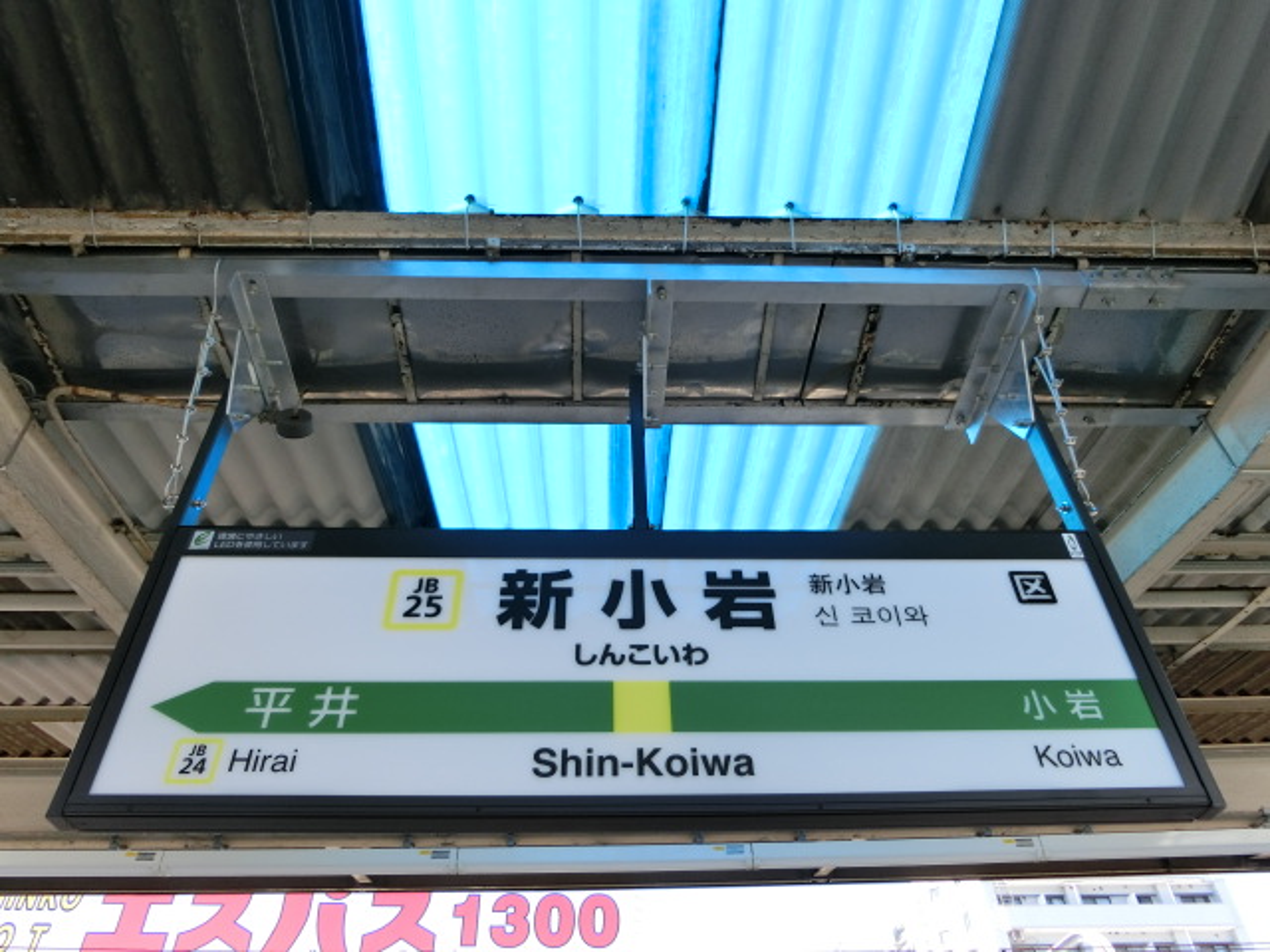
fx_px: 917
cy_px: 476
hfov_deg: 69.4
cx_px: 635
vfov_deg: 54.9
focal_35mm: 25
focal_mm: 4.5
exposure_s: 1/125
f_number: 3.5
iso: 80
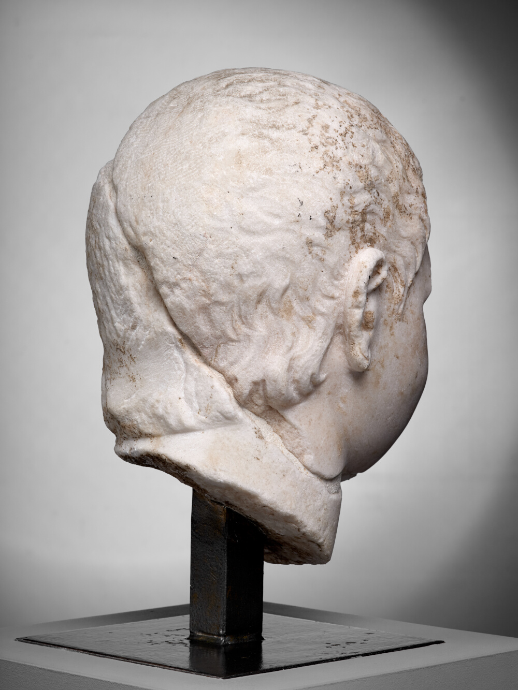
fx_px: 1257
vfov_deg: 30.7
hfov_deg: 23.3
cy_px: 345
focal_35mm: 63
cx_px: 259
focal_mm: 80
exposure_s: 1/125
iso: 200
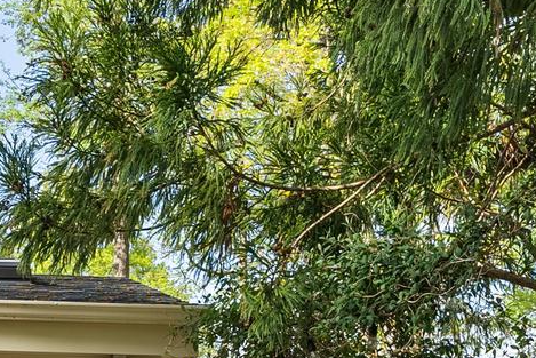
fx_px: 1269
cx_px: 267
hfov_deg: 23.9
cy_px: 568
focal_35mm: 85
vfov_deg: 14.7
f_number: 4.5
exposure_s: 1/250
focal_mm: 19.5
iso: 100
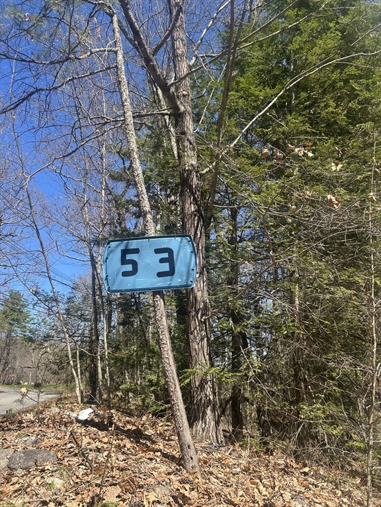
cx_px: 190
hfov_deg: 53.1
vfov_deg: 67.3
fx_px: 382
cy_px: 254
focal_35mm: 26
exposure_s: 1/1724
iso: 50
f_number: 1.5
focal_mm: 5.7
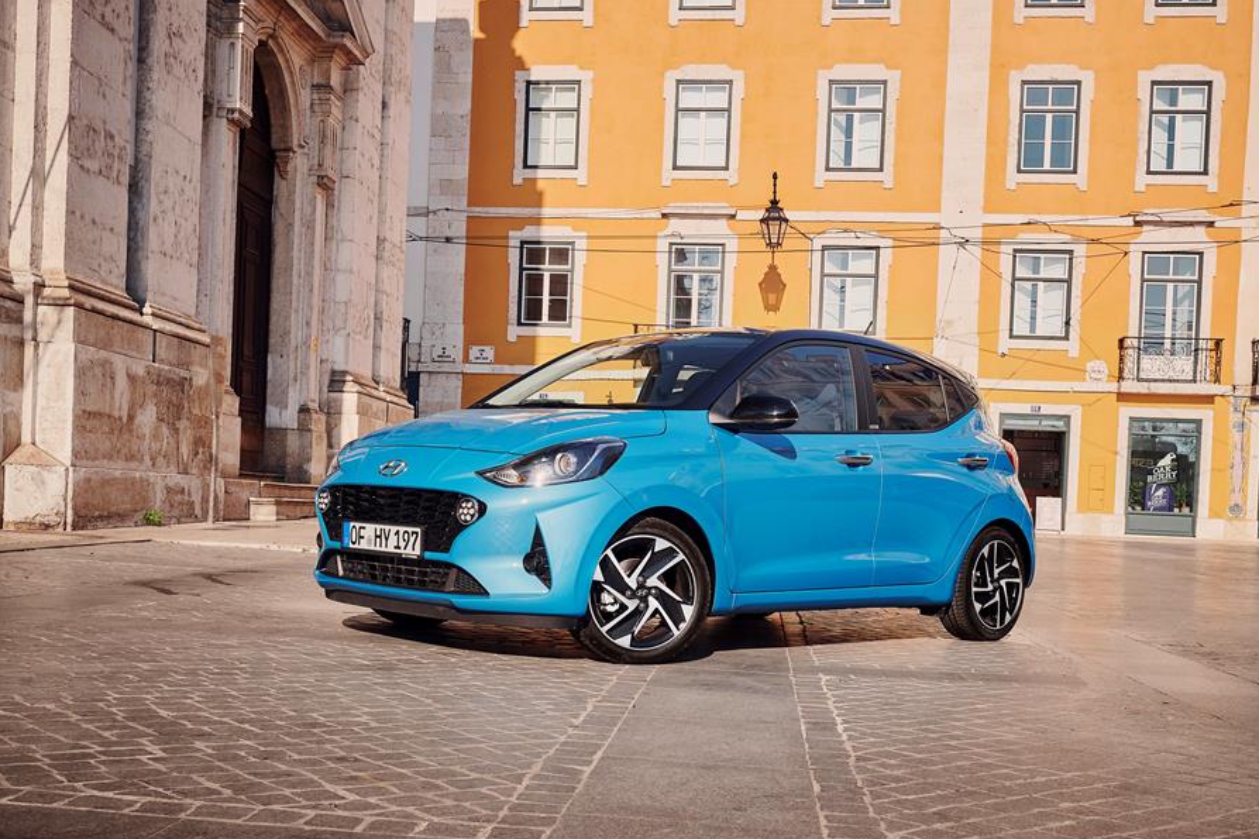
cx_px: 630
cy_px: 412
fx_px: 1364
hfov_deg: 49.6
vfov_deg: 34.2
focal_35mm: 39
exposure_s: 1/500
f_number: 9
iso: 500
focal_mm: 34
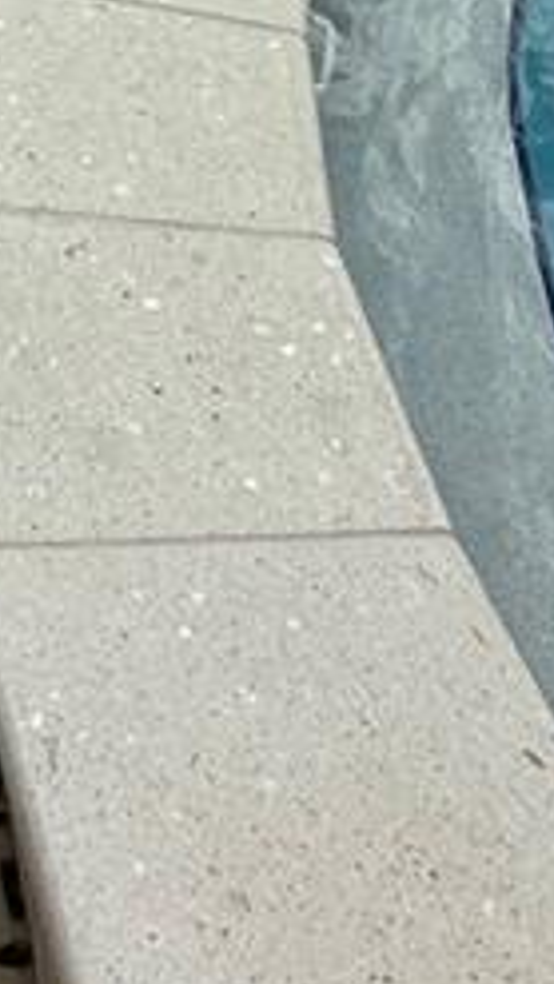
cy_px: -713
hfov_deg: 15.2
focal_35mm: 74
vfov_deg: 21.0
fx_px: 1932
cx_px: -247
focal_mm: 2.22
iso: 50
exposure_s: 1/3300
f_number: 2.2
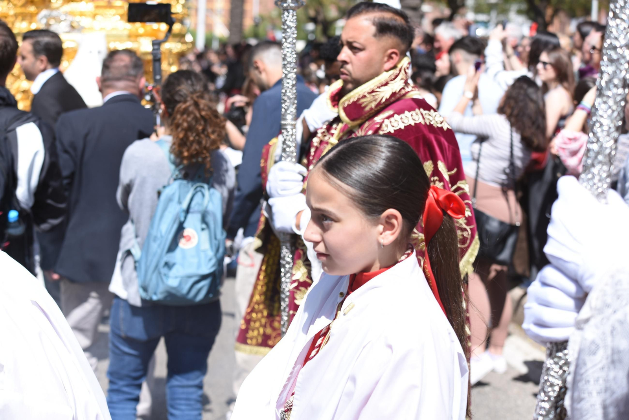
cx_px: 314
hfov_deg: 28.8
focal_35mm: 70
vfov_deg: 19.5
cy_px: 210
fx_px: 1223
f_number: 4.5
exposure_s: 1/400
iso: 100
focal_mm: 70
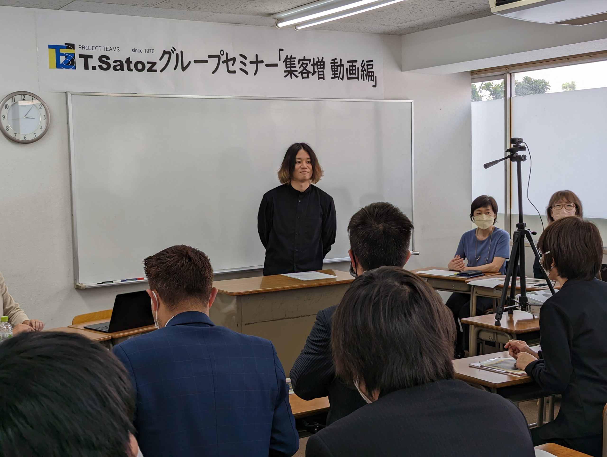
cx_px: 304
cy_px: 228
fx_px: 843
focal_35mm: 48
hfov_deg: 39.6
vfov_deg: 30.3
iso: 36
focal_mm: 6.81
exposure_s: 1/175
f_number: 1.85
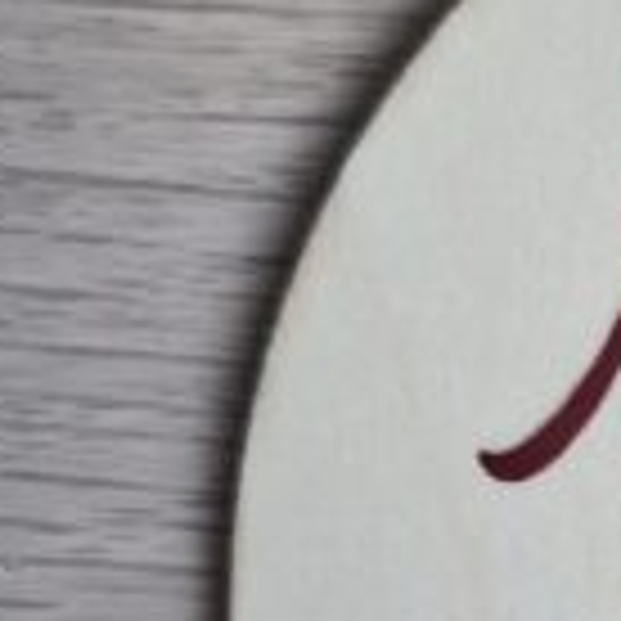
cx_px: 1174
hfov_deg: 13.1
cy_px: 572
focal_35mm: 118
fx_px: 2395
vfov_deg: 14.6
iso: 80
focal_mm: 5.54
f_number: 1.8
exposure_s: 1/100
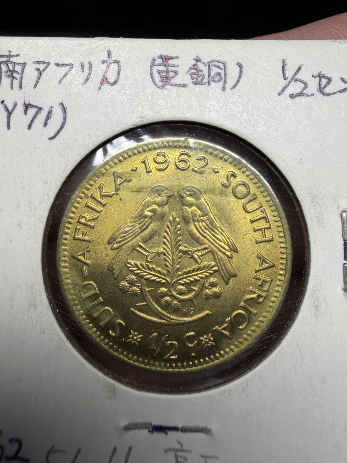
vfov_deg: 67.3
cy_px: 232
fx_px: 348
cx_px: 174
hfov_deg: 53.1
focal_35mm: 26
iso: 40
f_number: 2.2
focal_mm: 2.22
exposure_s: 1/210
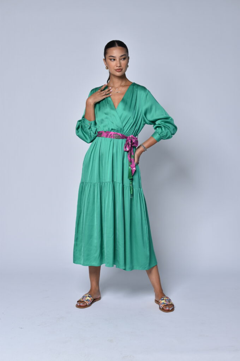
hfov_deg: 25.8
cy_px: 180
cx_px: 120
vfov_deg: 37.9
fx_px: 525
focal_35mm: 52
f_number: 4.5
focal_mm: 35
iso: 100
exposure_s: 1/200
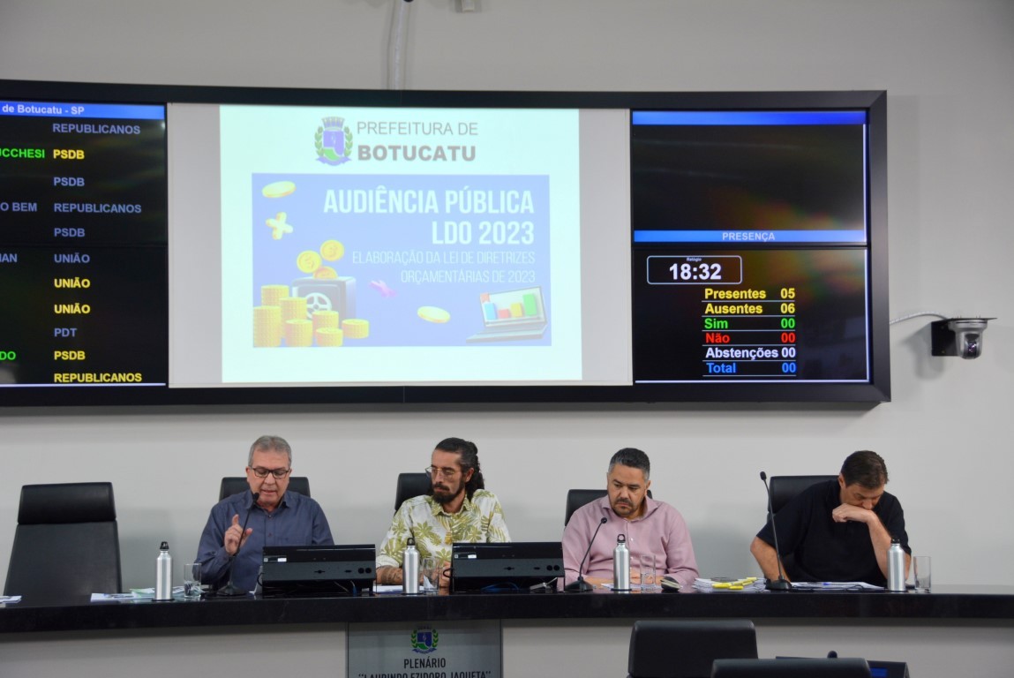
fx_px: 2114
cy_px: 339
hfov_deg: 27.0
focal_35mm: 75
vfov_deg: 18.2
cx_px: 507
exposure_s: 1/125
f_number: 5.6
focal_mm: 50
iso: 400
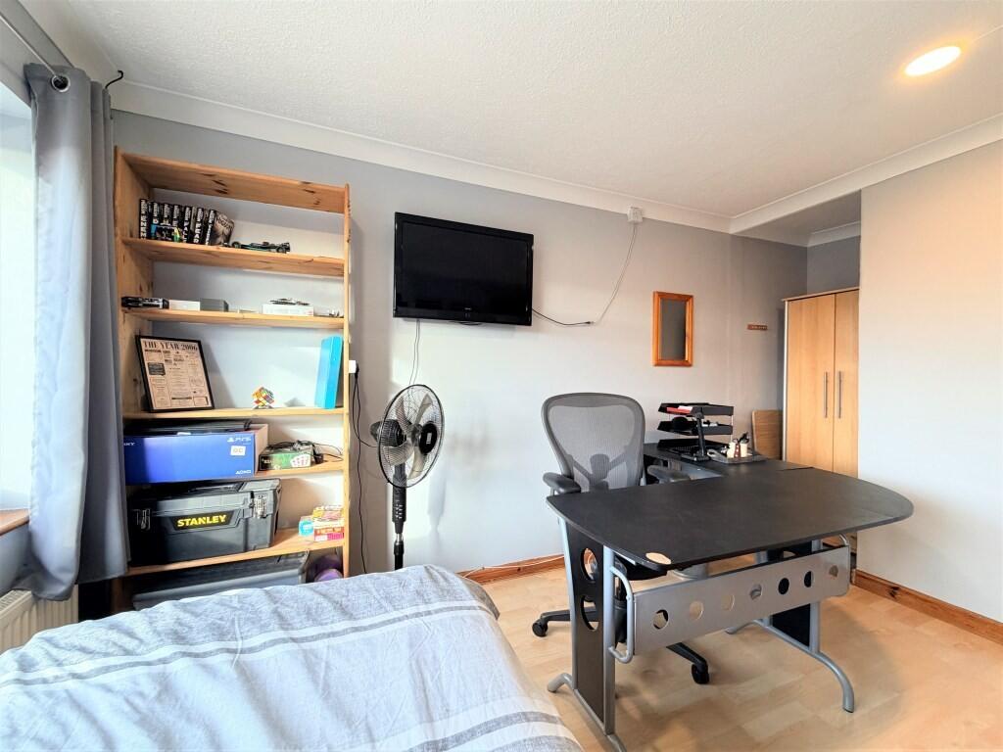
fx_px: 406
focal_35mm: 14
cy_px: 376
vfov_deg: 85.7
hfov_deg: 102.1
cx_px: 502
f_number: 2.2
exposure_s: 1/50
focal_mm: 2.22
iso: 250
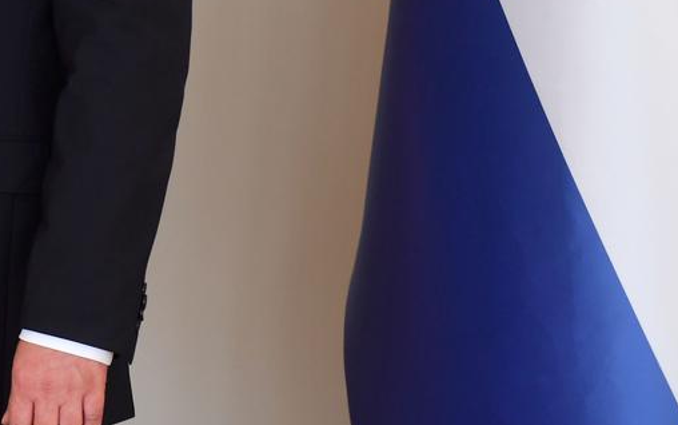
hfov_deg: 5.2
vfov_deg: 3.3
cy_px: -136
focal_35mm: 401
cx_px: -376
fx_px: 7413
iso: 500
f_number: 4
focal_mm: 125
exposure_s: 1/400
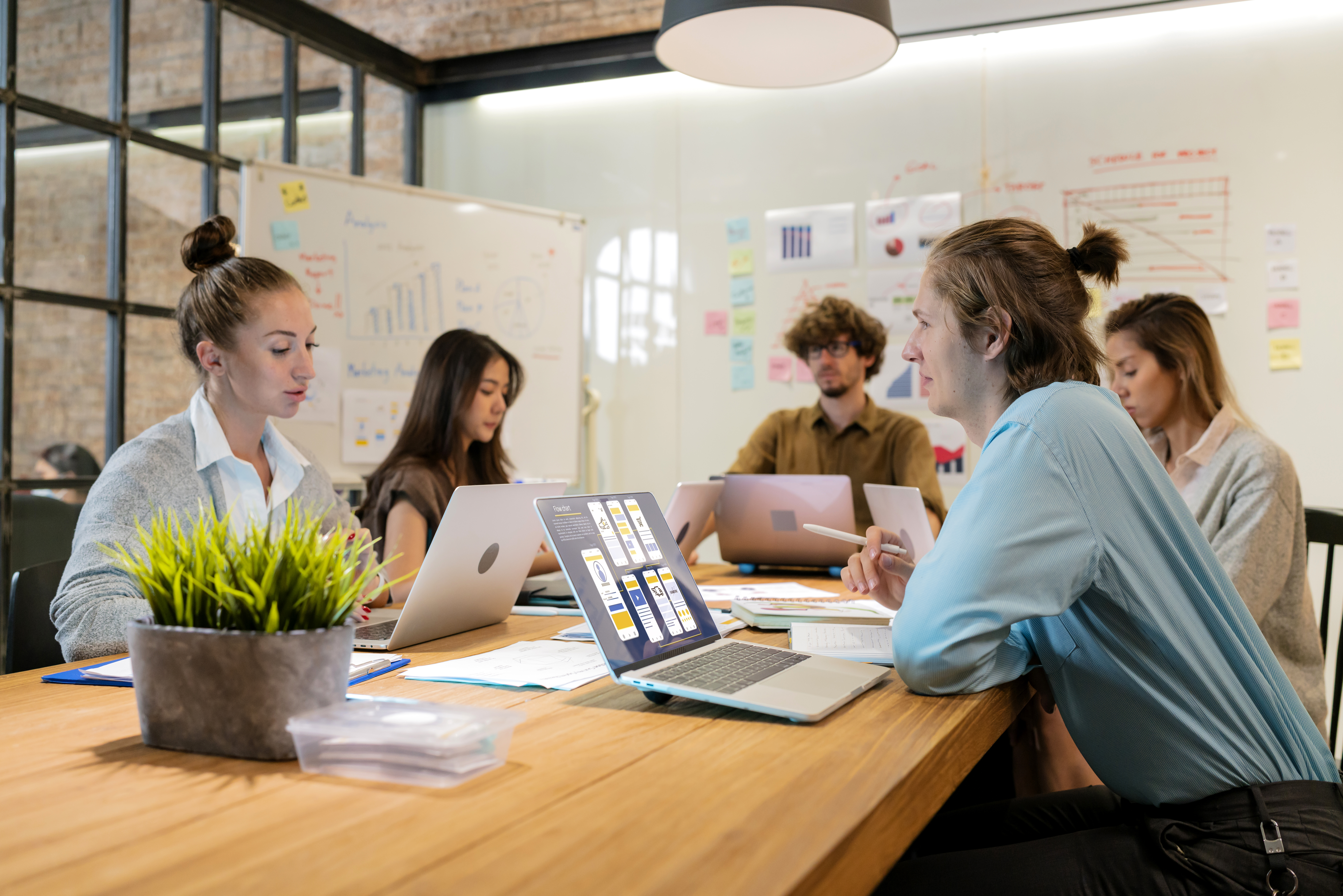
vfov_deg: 37.9
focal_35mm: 35
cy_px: 448
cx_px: 672
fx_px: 1306
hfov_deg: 54.4
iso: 1250
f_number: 2.8
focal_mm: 35
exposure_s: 1/320
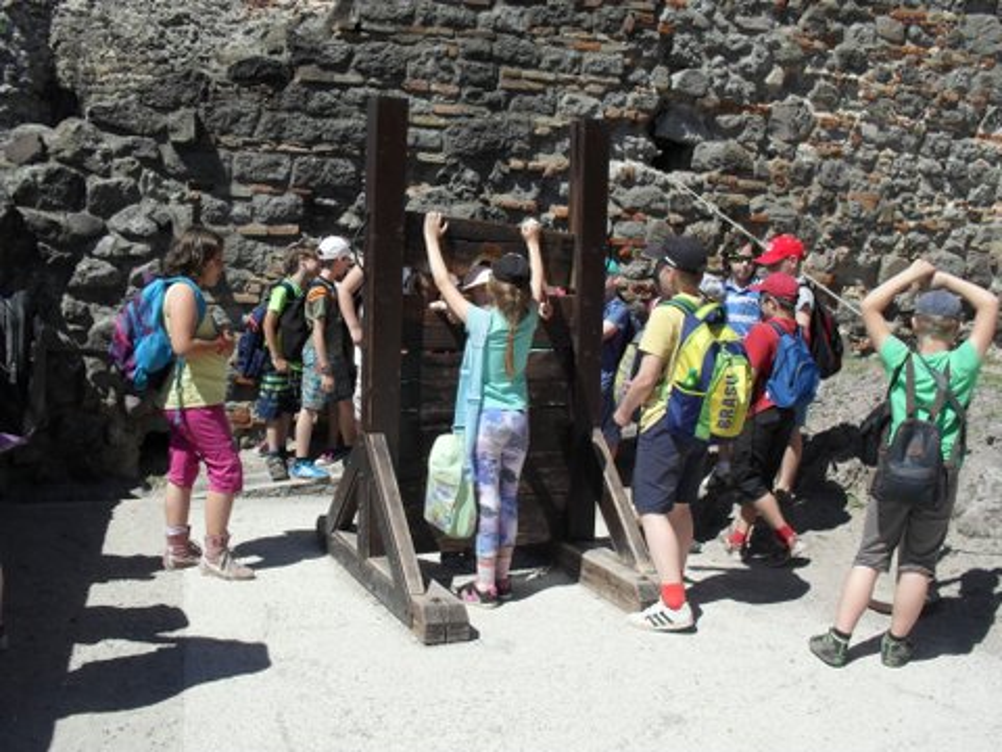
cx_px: 501
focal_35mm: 35
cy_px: 376
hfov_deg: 52.6
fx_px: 1013
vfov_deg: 40.7
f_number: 8.4
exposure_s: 1/250
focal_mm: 6.3
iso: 100
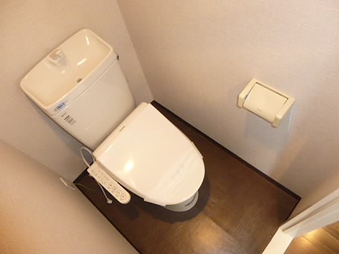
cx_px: 170
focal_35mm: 25
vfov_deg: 54.8
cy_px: 127
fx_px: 245
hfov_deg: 69.4
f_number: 3.1
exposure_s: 1/60
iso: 640
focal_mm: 4.5
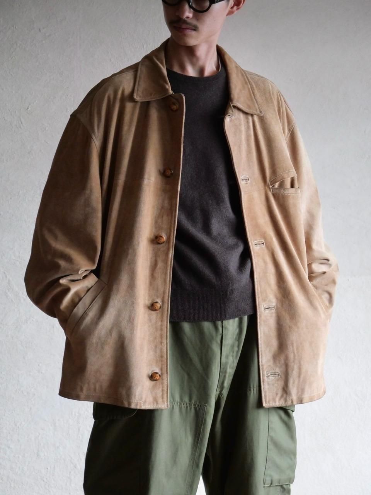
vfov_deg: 20.4
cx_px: 186
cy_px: 248
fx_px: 1372
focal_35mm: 96
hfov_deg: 15.4
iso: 2500
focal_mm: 48
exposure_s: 1/125
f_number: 3.9
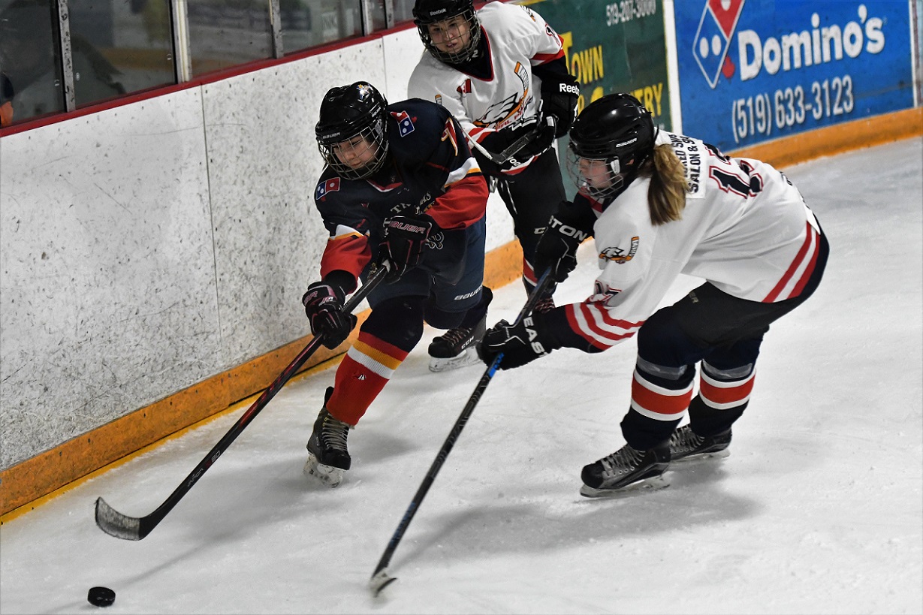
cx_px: 462
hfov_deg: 14.4
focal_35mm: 142
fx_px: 3653
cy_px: 308
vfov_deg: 9.6
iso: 4500
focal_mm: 95
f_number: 2.8
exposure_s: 1/1000
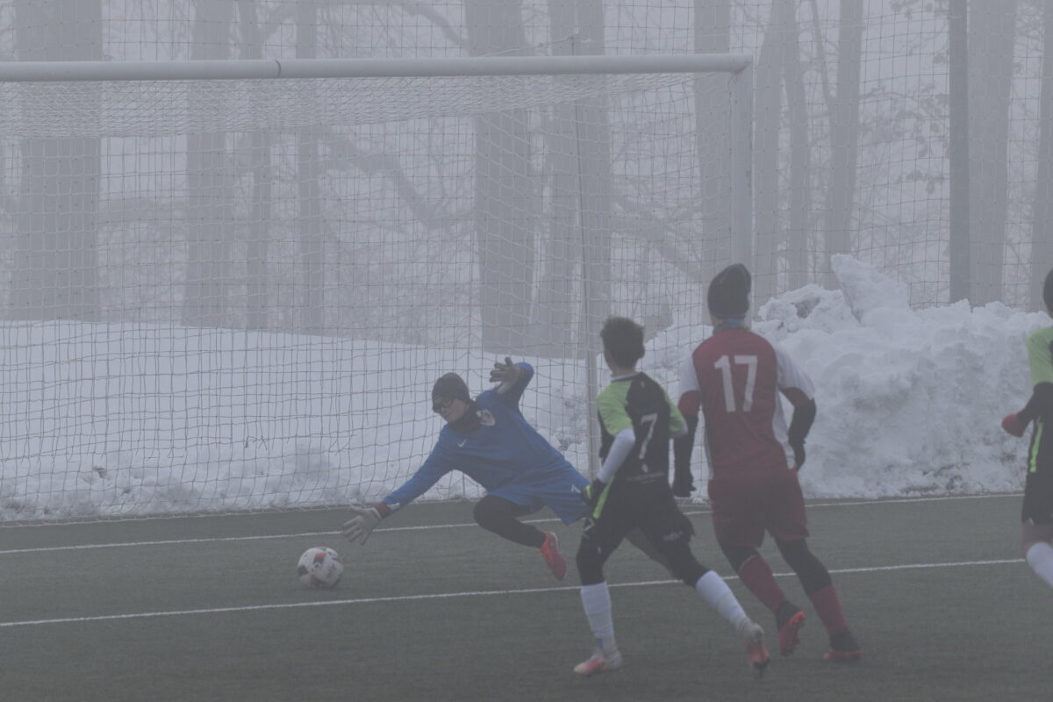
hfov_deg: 5.3
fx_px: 11407
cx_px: 526
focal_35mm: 390
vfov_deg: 3.5
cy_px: 351
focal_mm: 260
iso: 400
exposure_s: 1/1600
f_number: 6.3
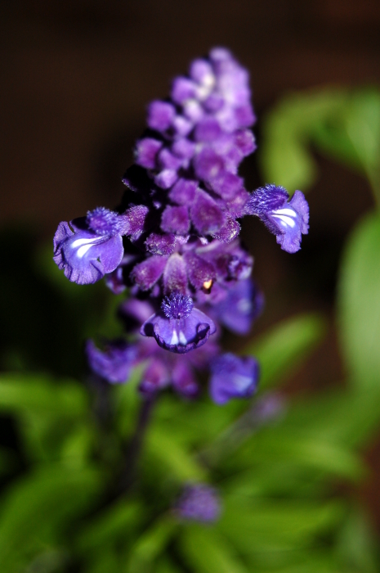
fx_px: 1309
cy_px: 286
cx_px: 190
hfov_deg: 16.5
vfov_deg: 24.6
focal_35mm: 82
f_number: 5.6
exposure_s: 1/125
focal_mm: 55
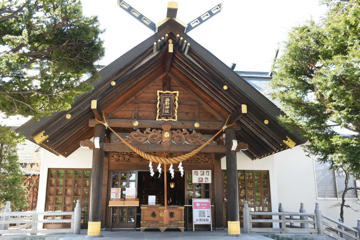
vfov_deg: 40.0
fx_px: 330
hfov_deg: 57.2
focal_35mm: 33
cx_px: 180
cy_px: 120
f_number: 6.3
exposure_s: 1/40
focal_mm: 22
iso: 100
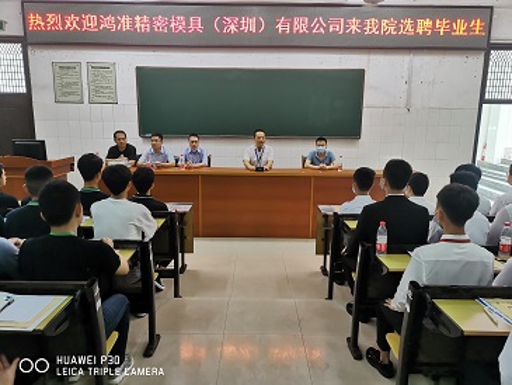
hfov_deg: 65.3
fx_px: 399
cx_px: 256
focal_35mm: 27
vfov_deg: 51.4
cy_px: 192
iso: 250
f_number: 1.8
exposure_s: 1/50
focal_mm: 5.58
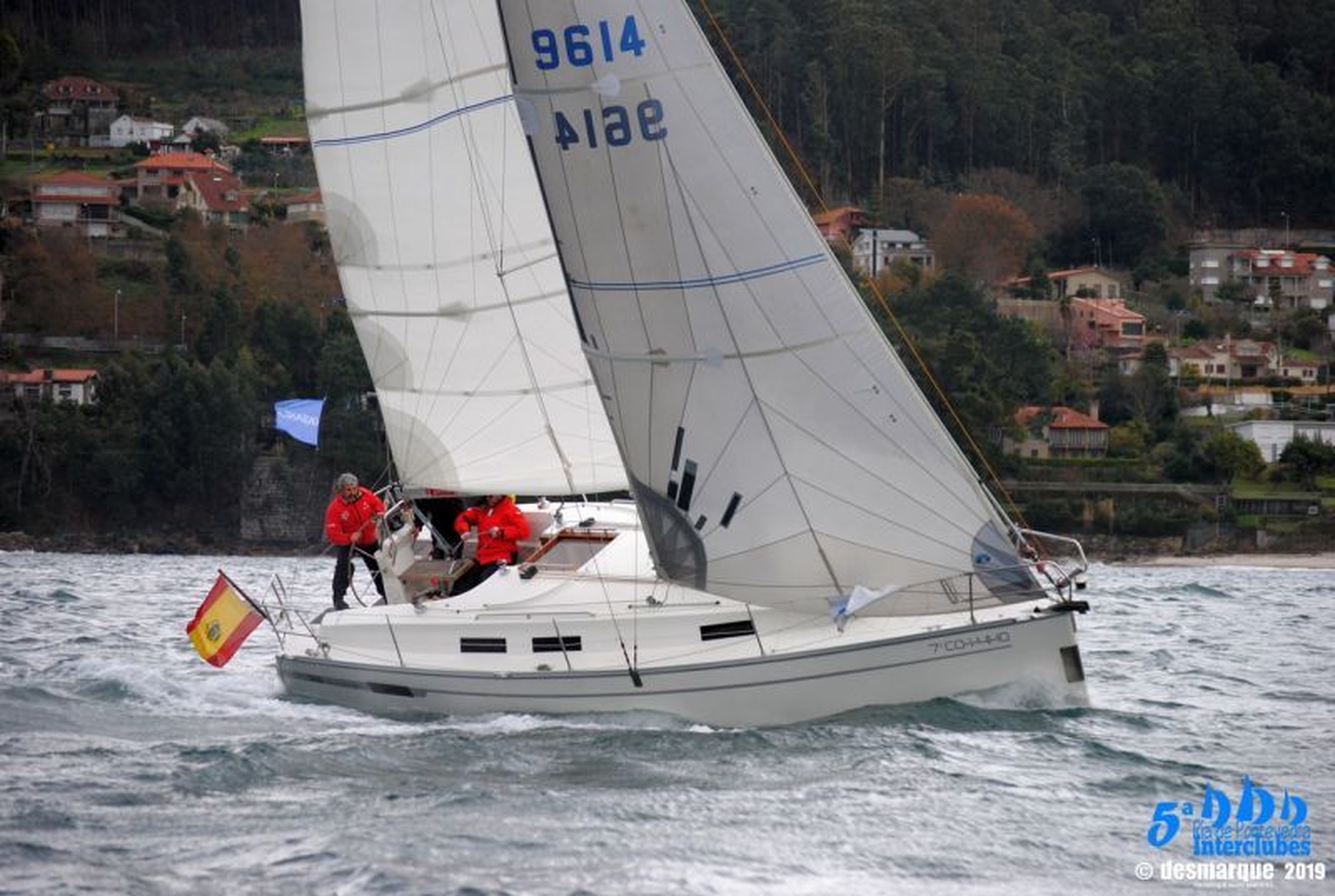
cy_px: 448
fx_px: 5462
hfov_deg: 13.9
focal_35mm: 147
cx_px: 668
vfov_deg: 9.4
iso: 200
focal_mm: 98
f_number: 4.5
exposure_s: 1/160
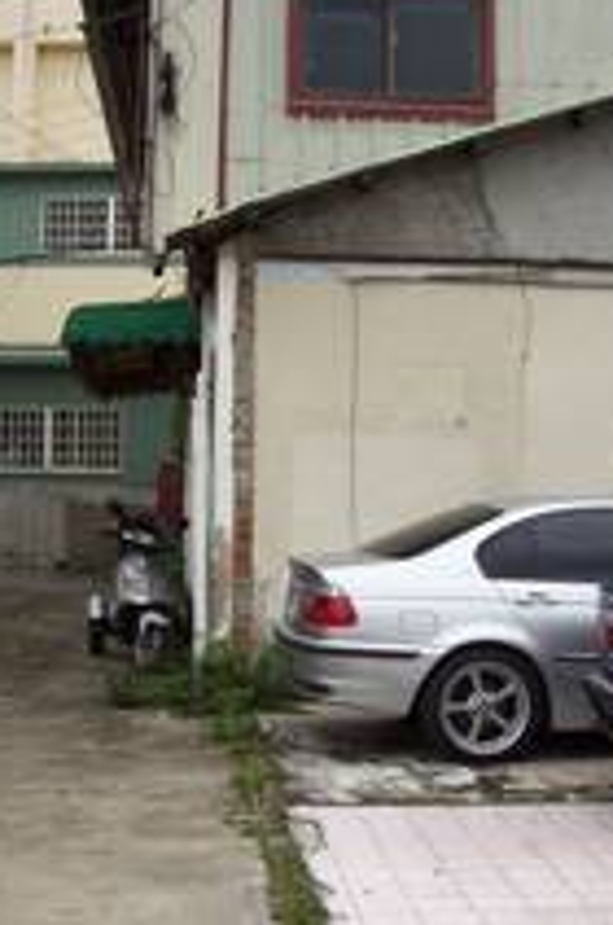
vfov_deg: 31.5
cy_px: 469
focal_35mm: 64
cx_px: 346
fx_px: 1640
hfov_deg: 21.2
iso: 80
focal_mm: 6
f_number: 4.8
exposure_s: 1/502
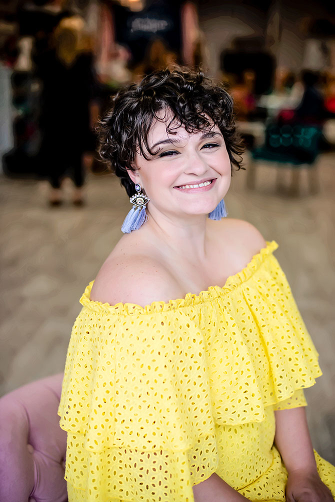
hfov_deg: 27.0
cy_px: 251
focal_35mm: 50
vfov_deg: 39.6
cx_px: 168
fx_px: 697
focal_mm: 50
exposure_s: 1/1000
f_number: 2.2
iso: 500
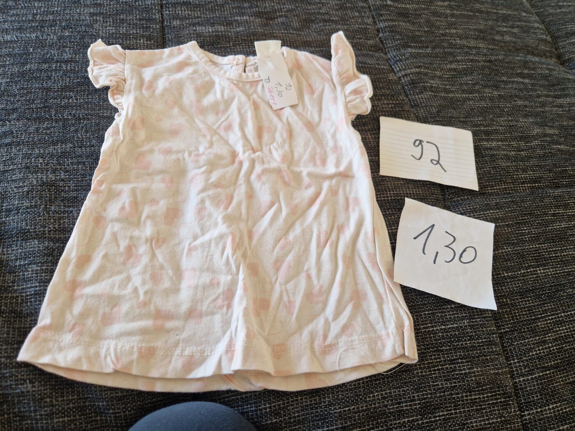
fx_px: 382
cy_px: 216
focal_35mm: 23
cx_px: 288
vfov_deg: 58.9
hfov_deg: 73.9
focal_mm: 5.4
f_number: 1.8
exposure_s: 1/100
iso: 50
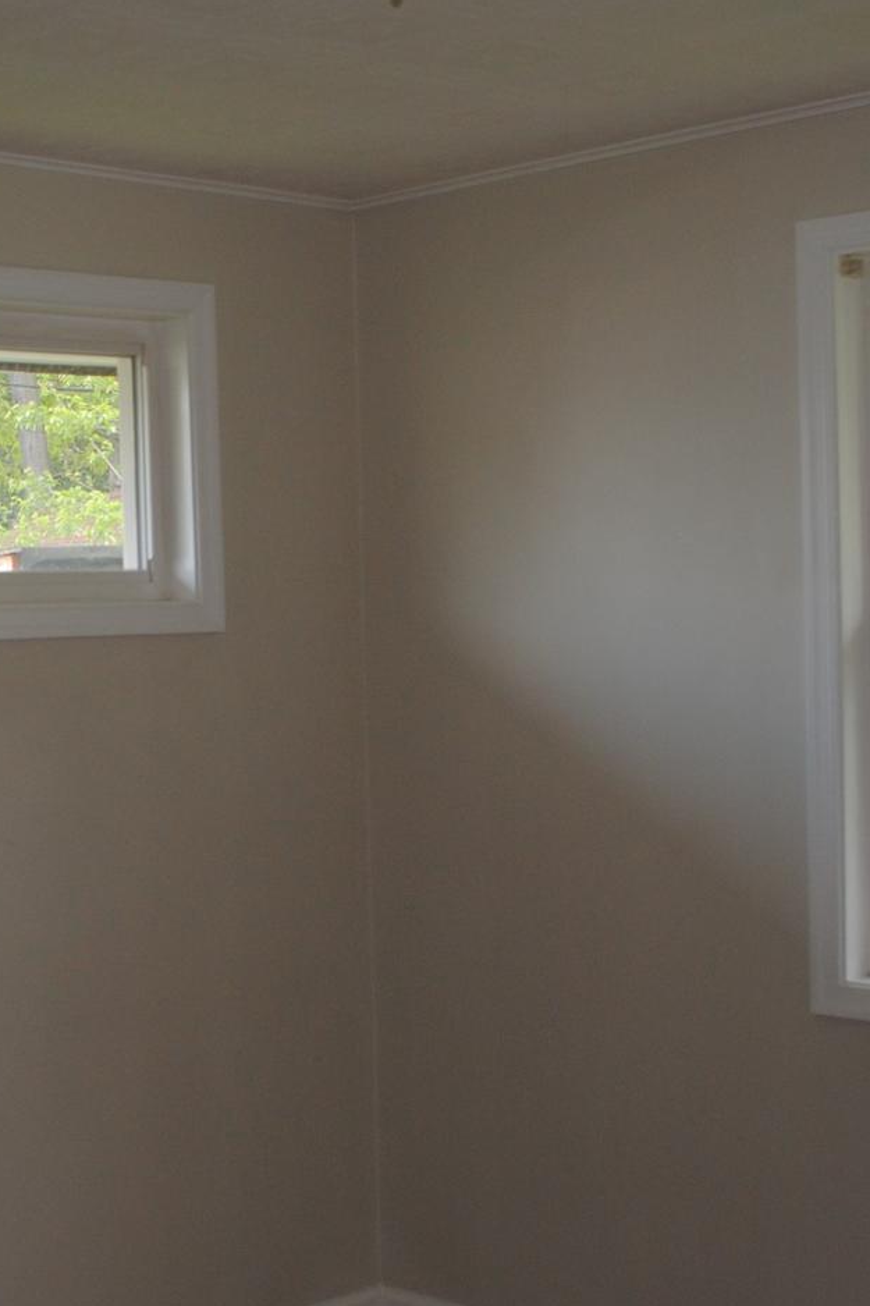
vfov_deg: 33.9
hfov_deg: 22.5
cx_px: 114
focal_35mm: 59
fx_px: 2139
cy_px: 682
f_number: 3.5
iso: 200
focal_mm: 18
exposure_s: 1/60
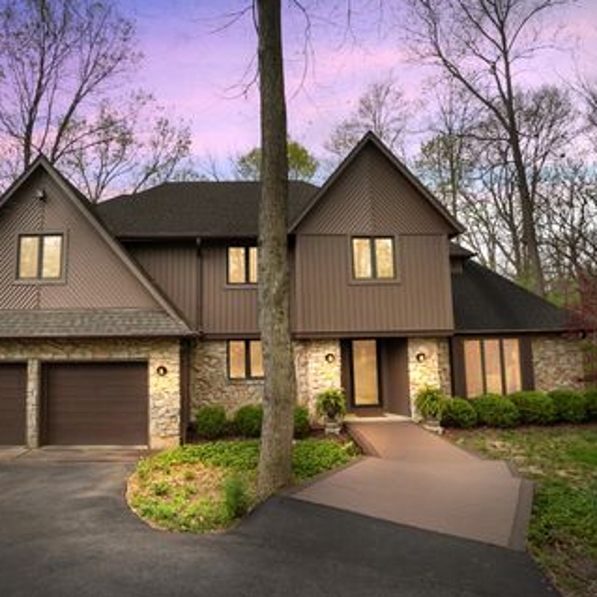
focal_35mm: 20
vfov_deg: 74.8
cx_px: 245
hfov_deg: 74.2
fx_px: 390
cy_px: 291
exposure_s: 1/400
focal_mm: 10
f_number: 5
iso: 100
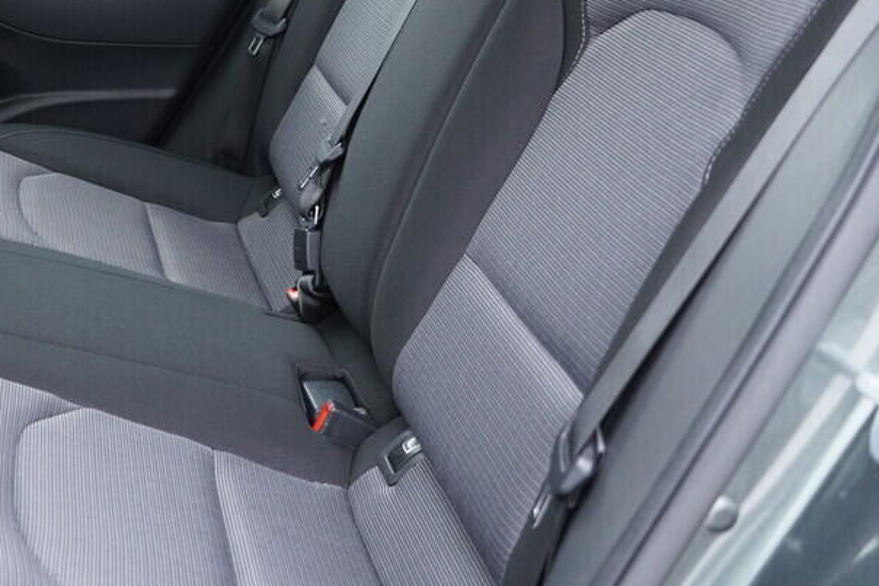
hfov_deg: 31.9
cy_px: 139
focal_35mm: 61
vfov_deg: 22.1
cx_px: 154
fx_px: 1490
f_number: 2.8
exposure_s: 1/40
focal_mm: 24
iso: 500
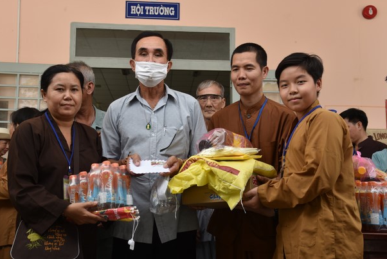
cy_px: 126
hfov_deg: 47.4
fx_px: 441
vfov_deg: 32.7
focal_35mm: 41
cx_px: 190
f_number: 8
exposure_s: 1/250
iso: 400
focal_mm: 38
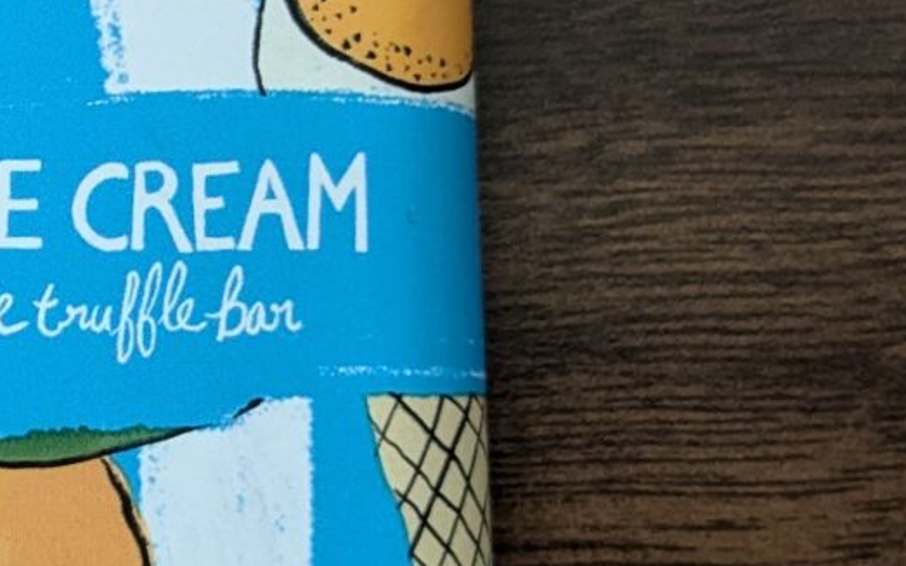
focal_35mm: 112
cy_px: 265
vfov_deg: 11.7
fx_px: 2766
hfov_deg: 17.8
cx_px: -156
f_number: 1.73
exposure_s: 1/40
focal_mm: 4.38
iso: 414
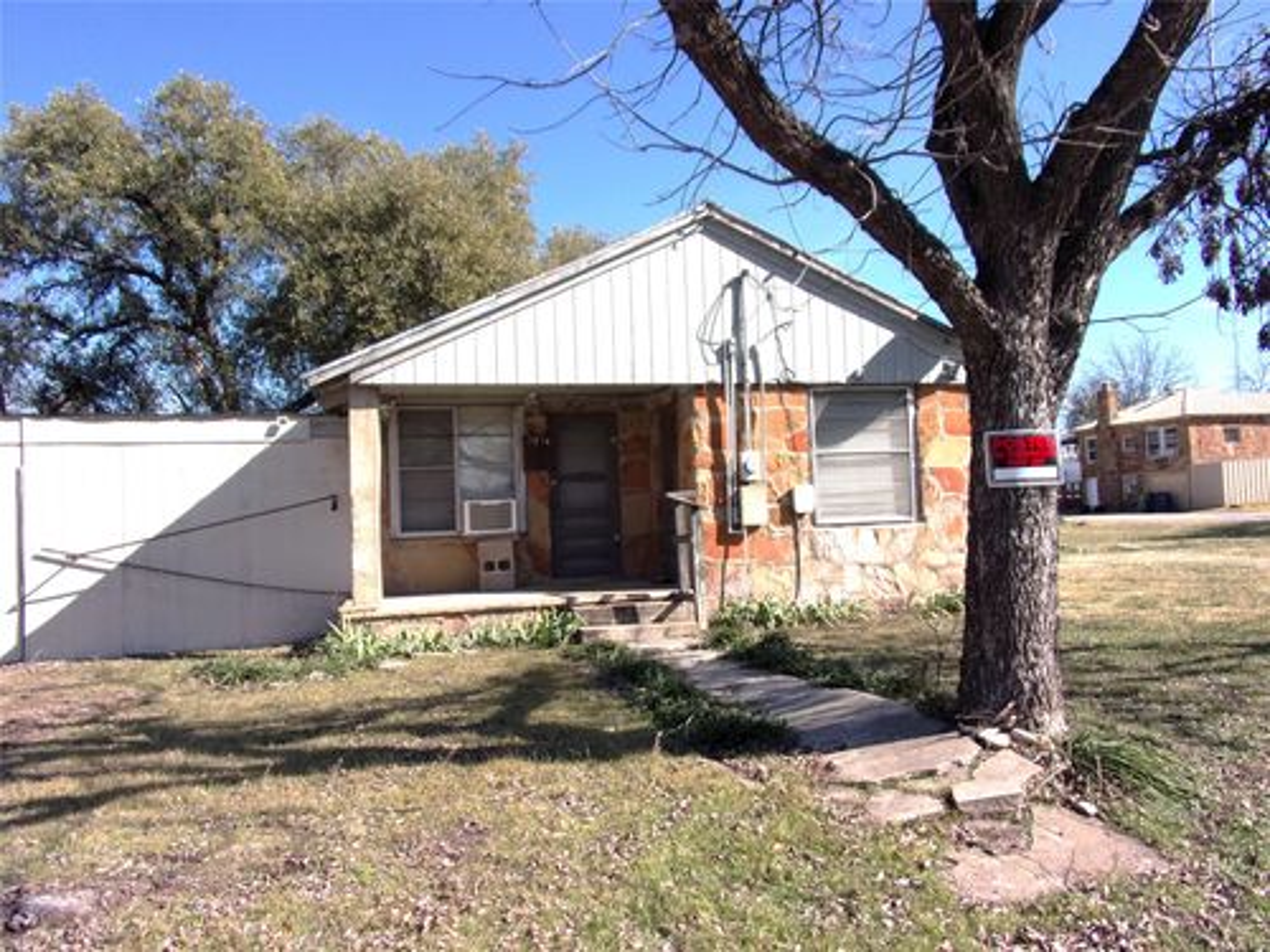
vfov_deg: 56.8
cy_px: 476
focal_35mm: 24
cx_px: 635
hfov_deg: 71.6
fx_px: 881
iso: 80
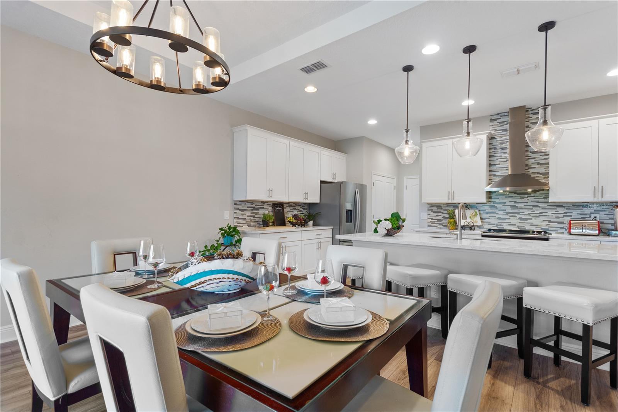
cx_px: 309
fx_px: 257
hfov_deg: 100.4
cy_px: 206
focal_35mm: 15
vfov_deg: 77.3
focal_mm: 10
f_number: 4.5
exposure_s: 1/6
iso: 400
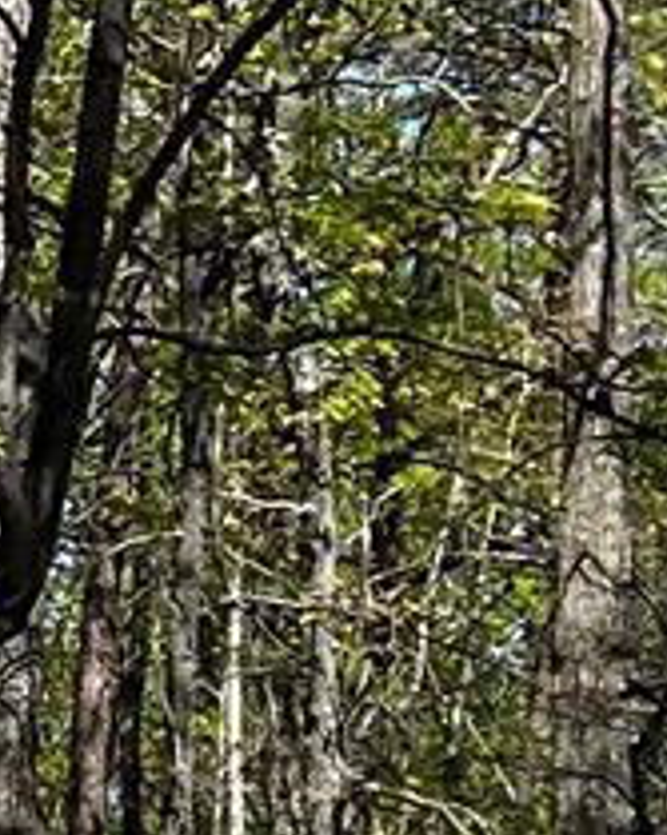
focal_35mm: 249
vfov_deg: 7.8
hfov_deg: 5.7
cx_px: -1502
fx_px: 6149
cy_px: 659
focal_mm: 5.7
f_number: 1.5
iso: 50
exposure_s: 1/1972
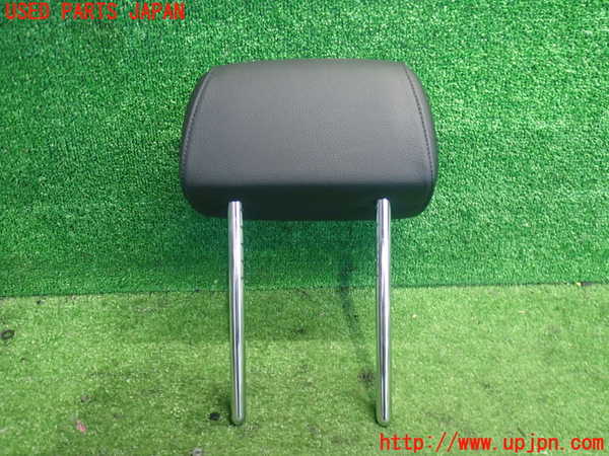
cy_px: 228
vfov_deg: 46.8
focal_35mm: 30
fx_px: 528
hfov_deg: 60.0
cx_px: 304
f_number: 2.3
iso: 640
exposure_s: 1/30
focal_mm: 5.4
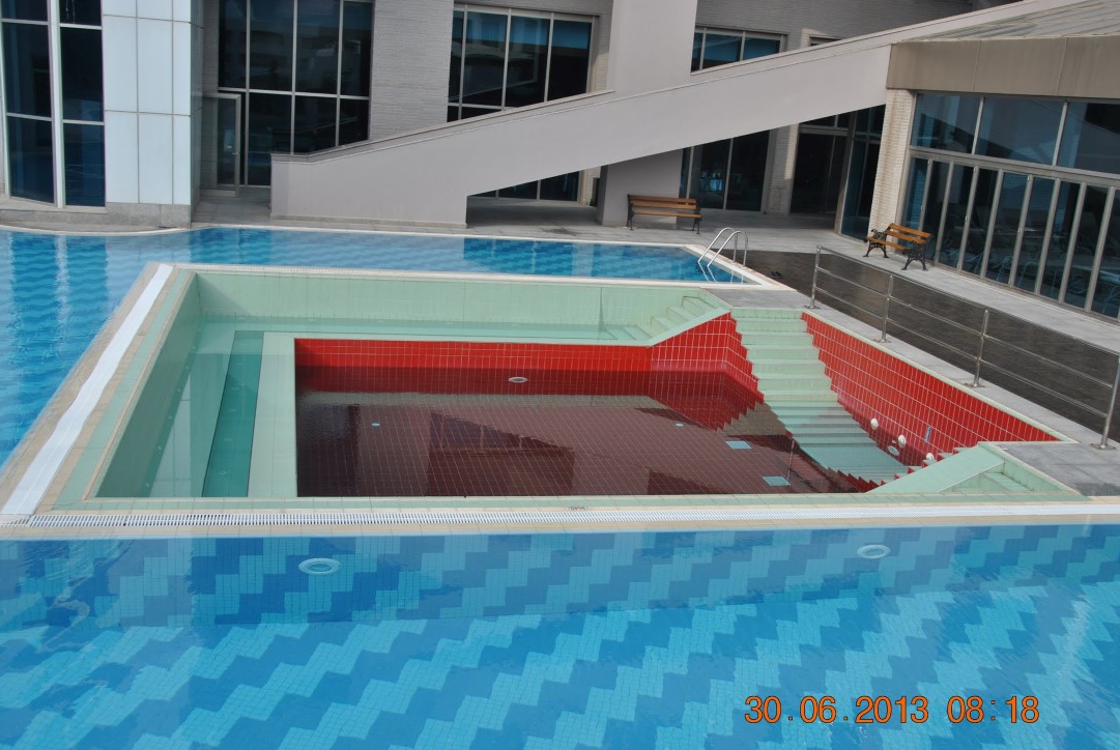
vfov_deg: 38.0
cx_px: 558
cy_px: 372
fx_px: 1090
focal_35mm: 35
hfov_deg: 54.4
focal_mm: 22
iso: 100
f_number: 8
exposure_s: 1/250
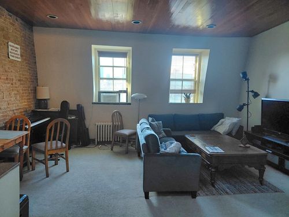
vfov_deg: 54.9
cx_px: 144
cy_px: 108
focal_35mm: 25
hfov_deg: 69.4
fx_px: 209
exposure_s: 1/60.2
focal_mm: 4.69
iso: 200
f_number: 1.8
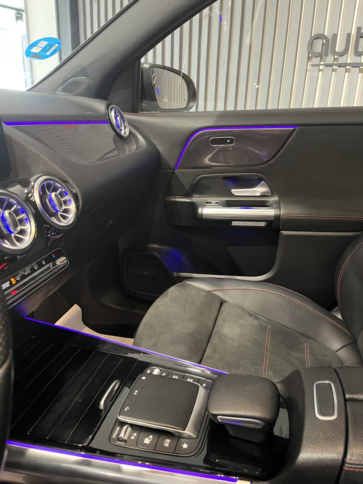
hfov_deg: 53.1
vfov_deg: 67.3
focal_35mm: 26
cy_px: 242
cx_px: 182
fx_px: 364
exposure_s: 1/33
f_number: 1.6
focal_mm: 5.1
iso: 400
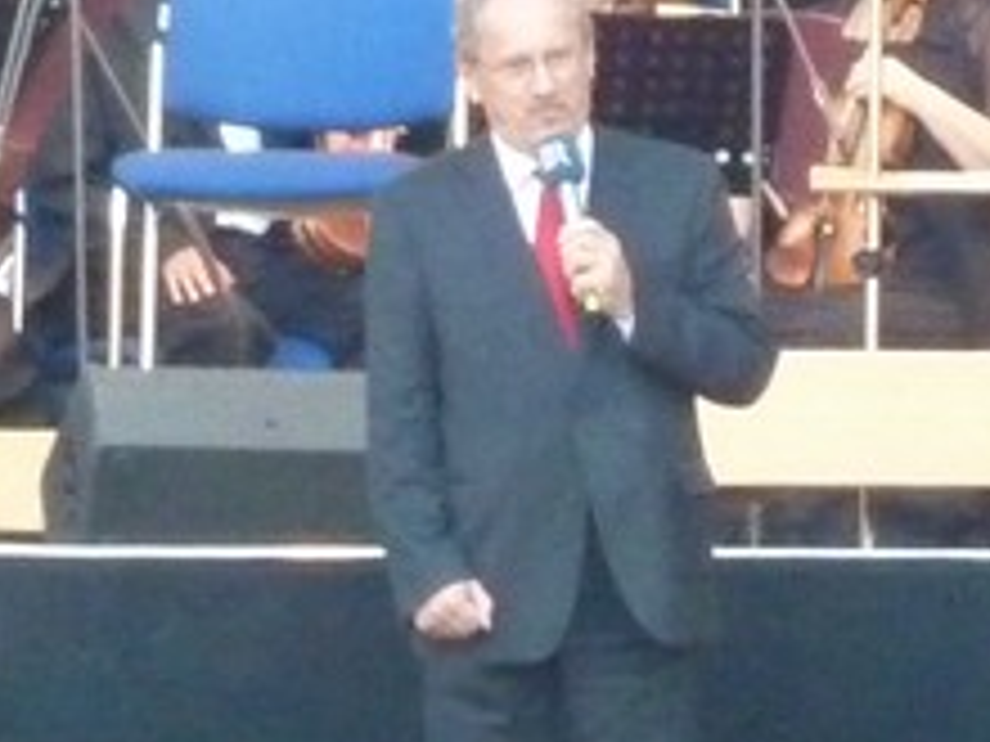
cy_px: 279
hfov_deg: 1.3
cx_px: 590
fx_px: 44558
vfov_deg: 1.0
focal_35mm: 1558
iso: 800
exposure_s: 1/50
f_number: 4.9
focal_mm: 49.2
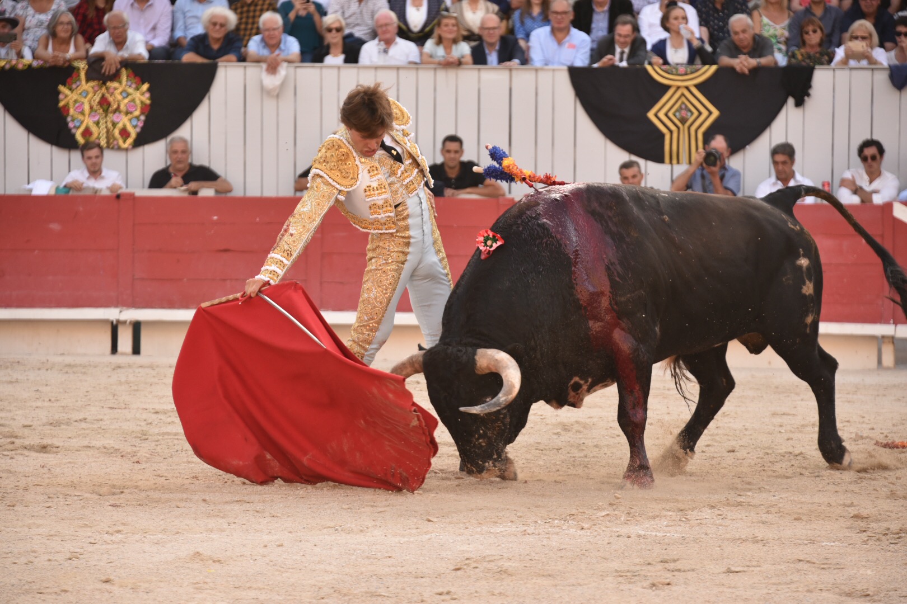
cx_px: 454
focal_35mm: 170
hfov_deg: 12.1
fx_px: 4283
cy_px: 302
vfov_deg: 8.1
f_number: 5.6
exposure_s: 1/640
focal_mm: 170
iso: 900
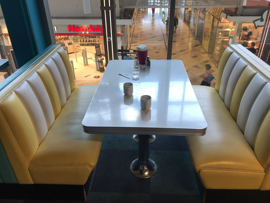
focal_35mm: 28
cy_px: 102
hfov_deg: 63.5
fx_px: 218
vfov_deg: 49.7
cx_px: 135
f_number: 1.8
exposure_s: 1/50
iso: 32
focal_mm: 3.99
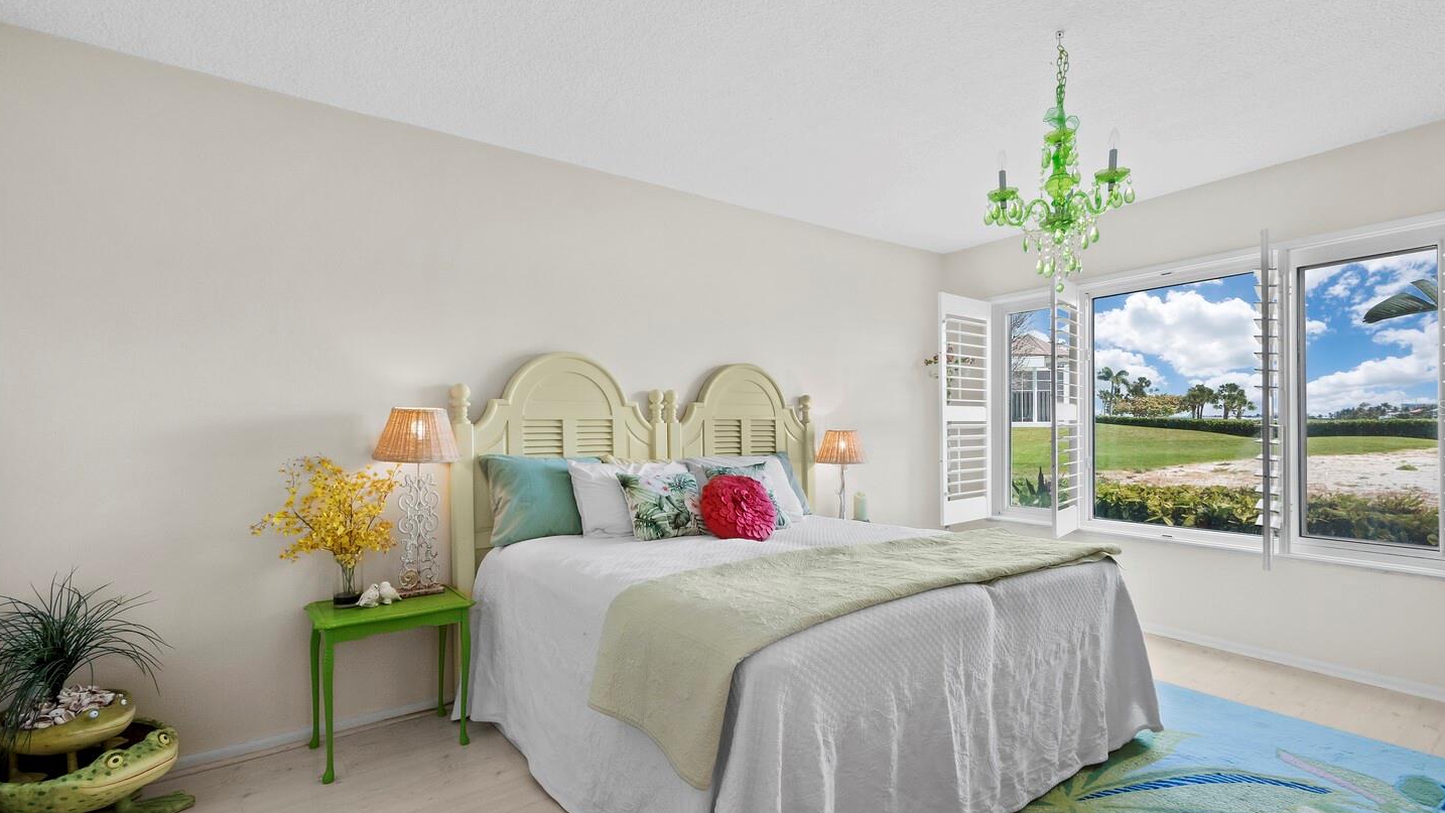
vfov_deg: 63.9
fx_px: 651
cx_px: 728
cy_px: 407
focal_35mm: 17
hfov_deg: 95.9
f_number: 11
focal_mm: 7
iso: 320
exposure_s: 1/8
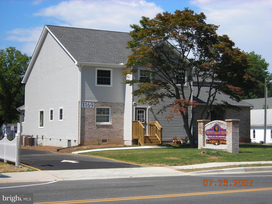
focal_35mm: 65
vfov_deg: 22.6
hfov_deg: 29.8
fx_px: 511
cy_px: 102
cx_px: 136
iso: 50
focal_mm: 10.8
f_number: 7.7
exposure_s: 1/143
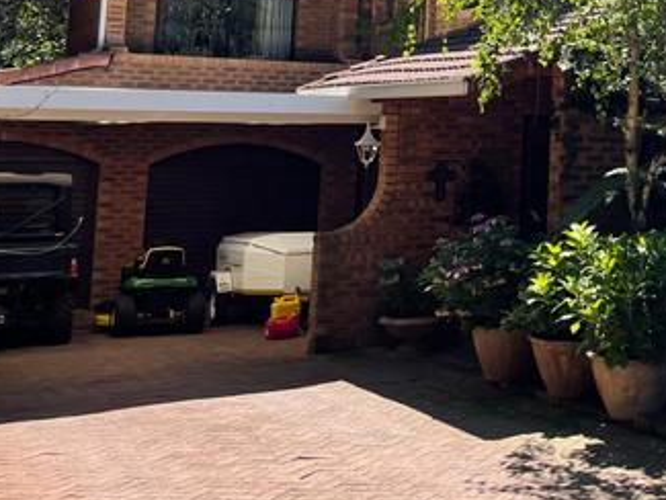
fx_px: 1232
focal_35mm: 64
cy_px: 27
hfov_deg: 27.5
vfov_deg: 22.3
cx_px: 744
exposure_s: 1/2174
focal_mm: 4.2
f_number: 1.6
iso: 32
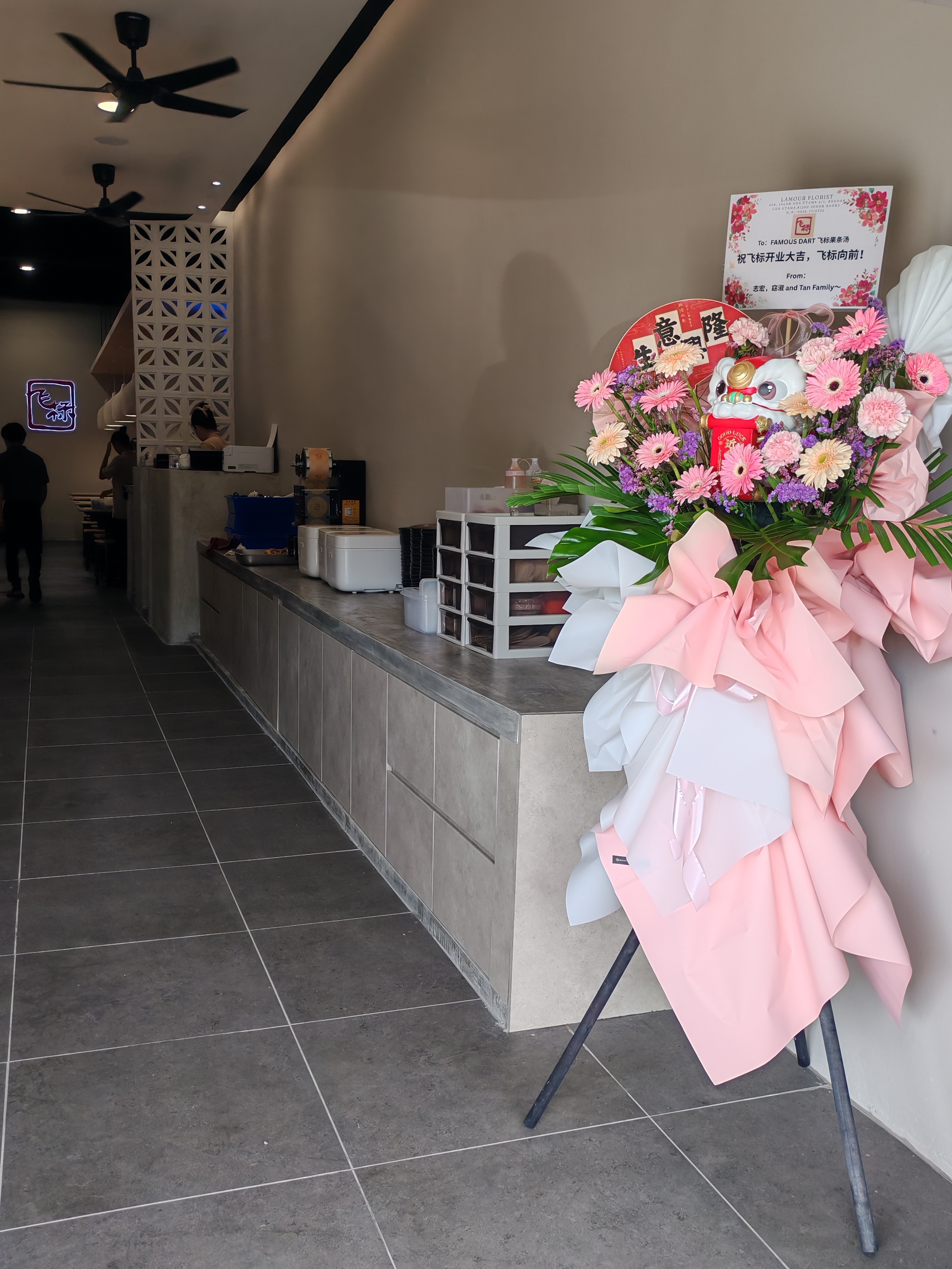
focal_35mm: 33
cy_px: 634
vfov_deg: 55.4
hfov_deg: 42.9
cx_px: 476
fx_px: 1210
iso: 50
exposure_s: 1/260
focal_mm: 5.52
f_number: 1.95
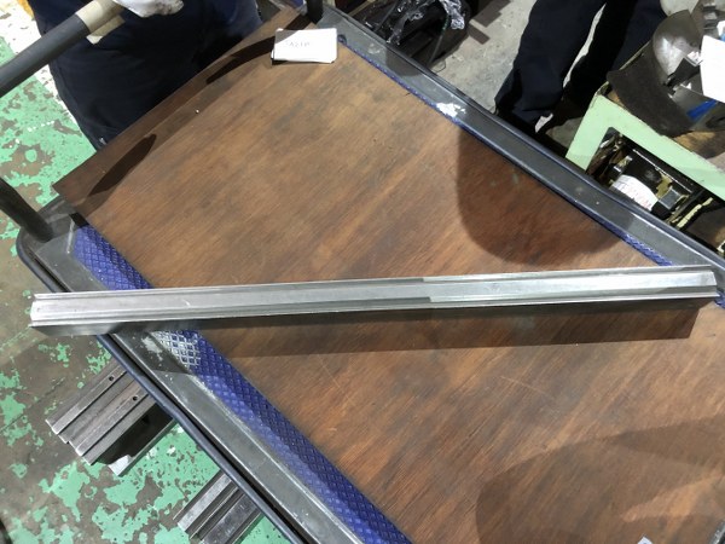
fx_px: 586
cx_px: 362
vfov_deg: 49.7
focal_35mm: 28
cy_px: 272
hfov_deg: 63.4
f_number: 1.8
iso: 80
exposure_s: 1/5
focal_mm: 3.99
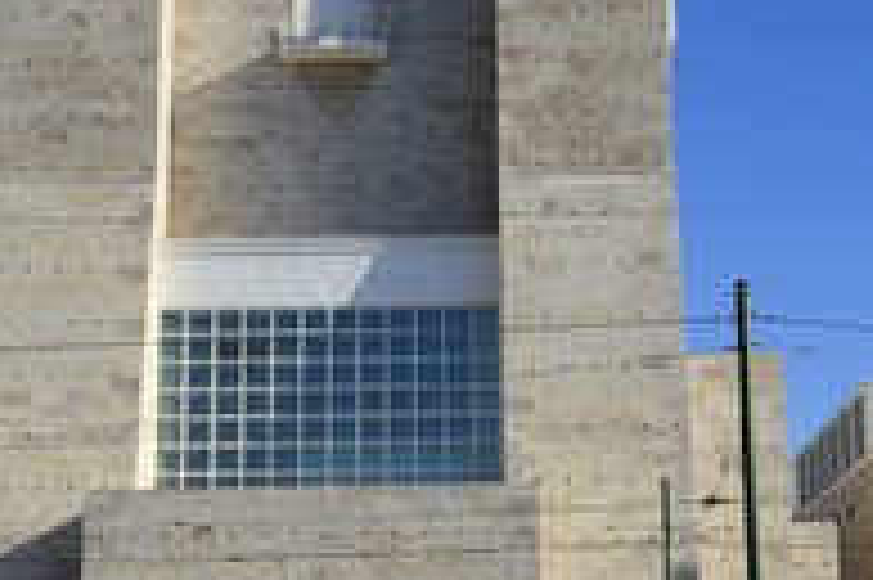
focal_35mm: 78
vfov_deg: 17.5
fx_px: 1890
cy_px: 328
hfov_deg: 26.0
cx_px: 508
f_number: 11
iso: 100
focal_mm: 36
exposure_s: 1/250
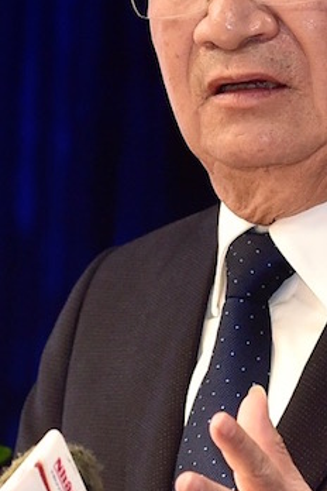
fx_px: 6567
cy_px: 154
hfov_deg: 2.9
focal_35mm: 482
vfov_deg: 4.3
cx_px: 45
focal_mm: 140
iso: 1600
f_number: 2.8
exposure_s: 1/125
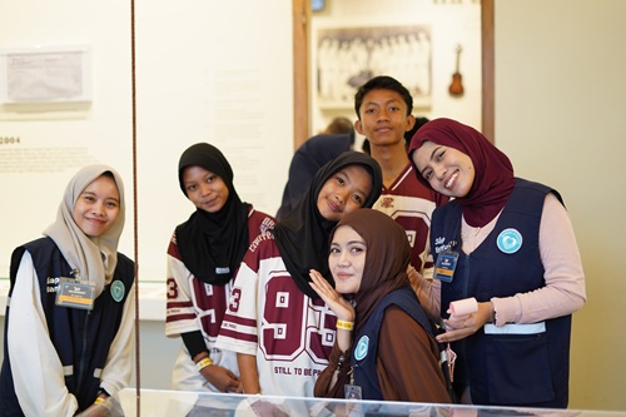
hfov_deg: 39.6
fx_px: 869
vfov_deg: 27.0
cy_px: 208
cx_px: 313
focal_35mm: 50
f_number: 2.2
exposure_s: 1/160
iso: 1600
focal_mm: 50
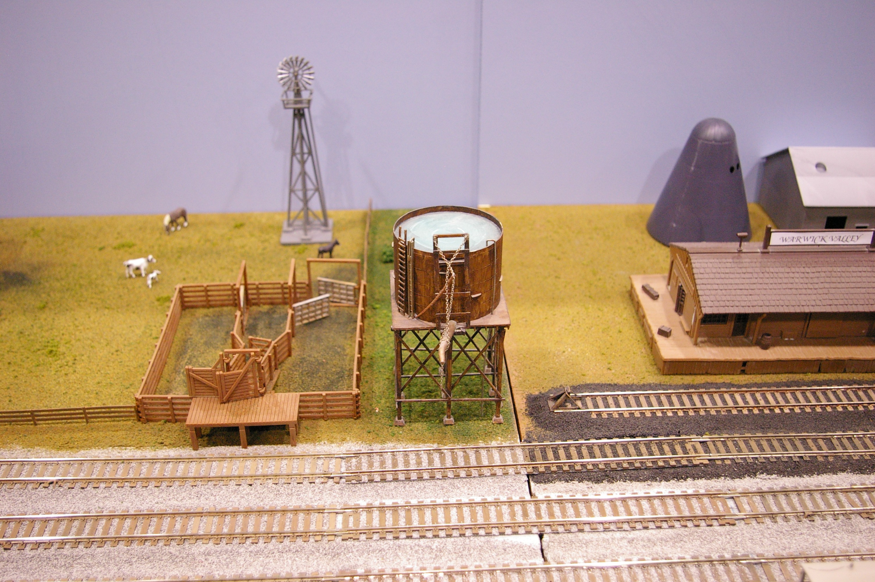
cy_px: 291
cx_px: 438
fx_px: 874
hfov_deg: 53.2
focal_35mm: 36
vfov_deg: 36.8
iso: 1600
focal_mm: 24
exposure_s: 1/30
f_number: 4
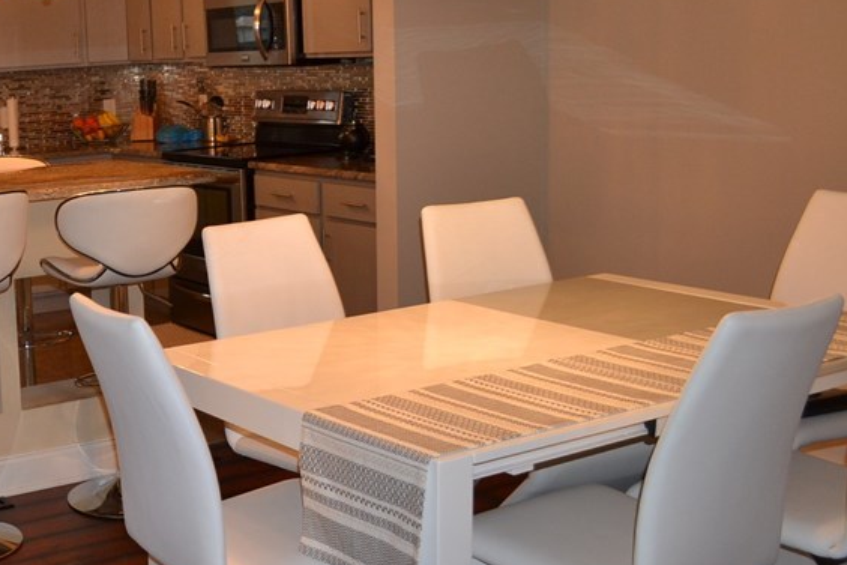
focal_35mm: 52
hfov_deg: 35.5
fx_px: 1223
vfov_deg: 26.0
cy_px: 260
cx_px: 54
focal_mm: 18
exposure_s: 1/60
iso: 560
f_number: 3.5
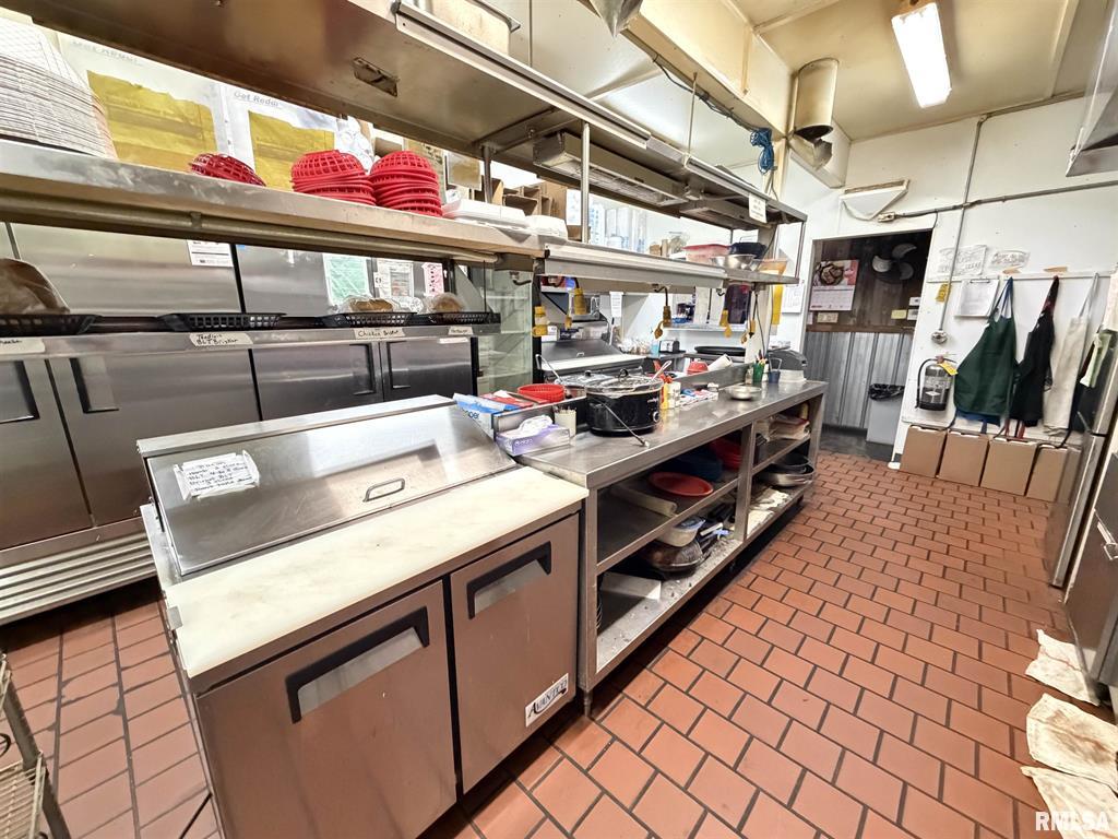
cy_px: 420
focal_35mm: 14
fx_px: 452
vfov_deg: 85.7
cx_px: 559
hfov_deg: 102.1
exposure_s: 1/52
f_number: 2.2
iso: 1250
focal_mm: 2.22
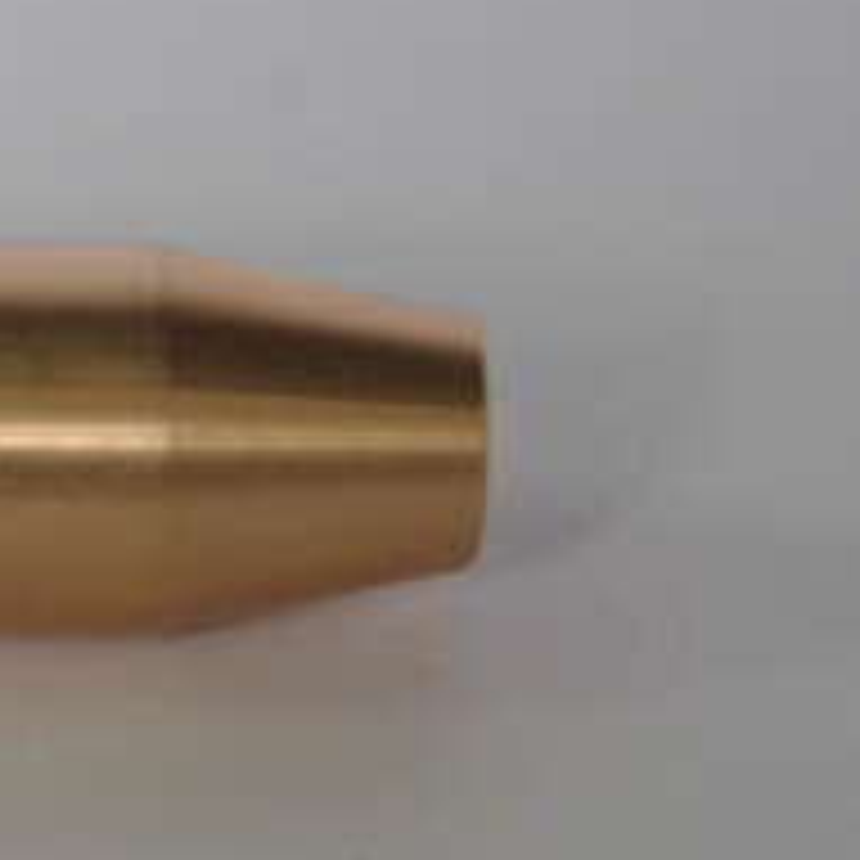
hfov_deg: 5.4
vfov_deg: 5.5
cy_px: 437
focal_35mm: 321
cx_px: -108
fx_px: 9023
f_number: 8
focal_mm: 80
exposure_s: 1/30
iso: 800
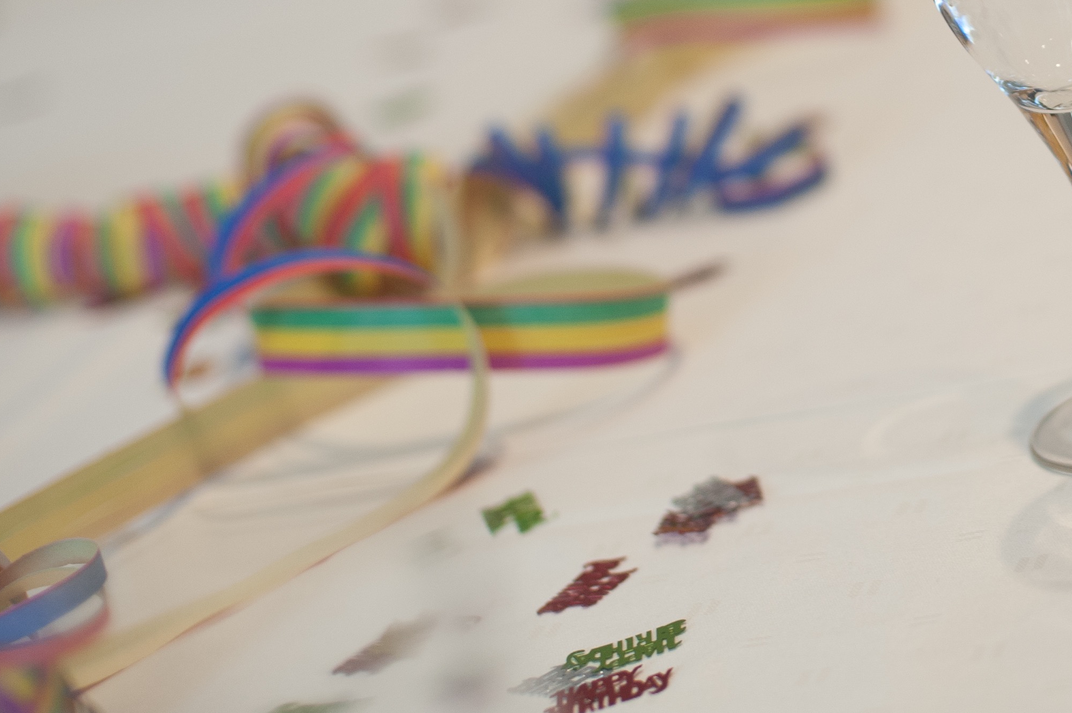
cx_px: 958
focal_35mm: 106
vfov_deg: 12.8
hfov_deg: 19.0
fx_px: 3154
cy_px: 28
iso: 500
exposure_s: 1/125
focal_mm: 50
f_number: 2.2
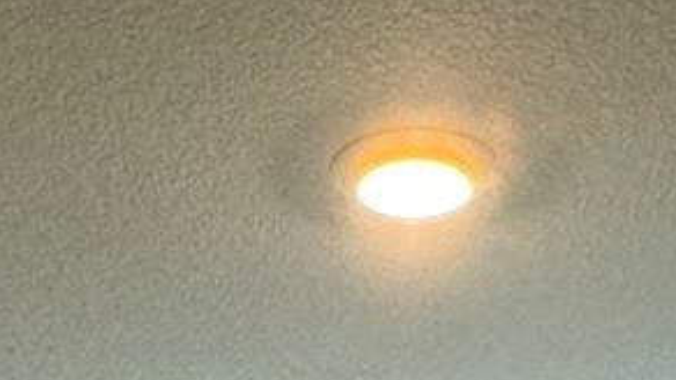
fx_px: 1917
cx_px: 271
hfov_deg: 20.0
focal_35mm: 107
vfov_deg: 8.0
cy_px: 1437
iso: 160
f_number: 2.2
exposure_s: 1/60
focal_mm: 2.22
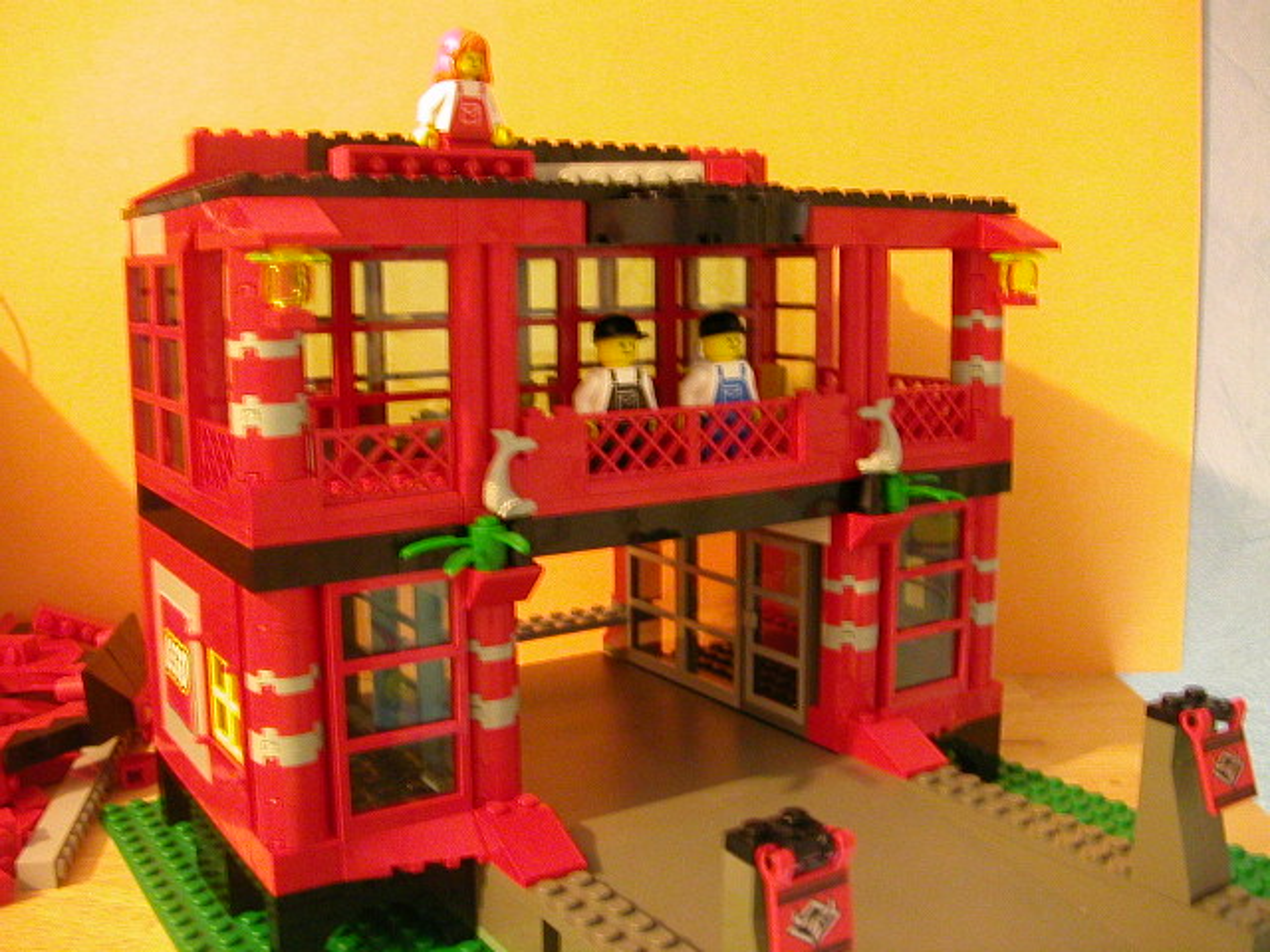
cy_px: 476
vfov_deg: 38.7
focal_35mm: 37
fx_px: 1357
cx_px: 635
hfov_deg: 50.1
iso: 400
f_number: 2.7
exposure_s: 1/2
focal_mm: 5.6
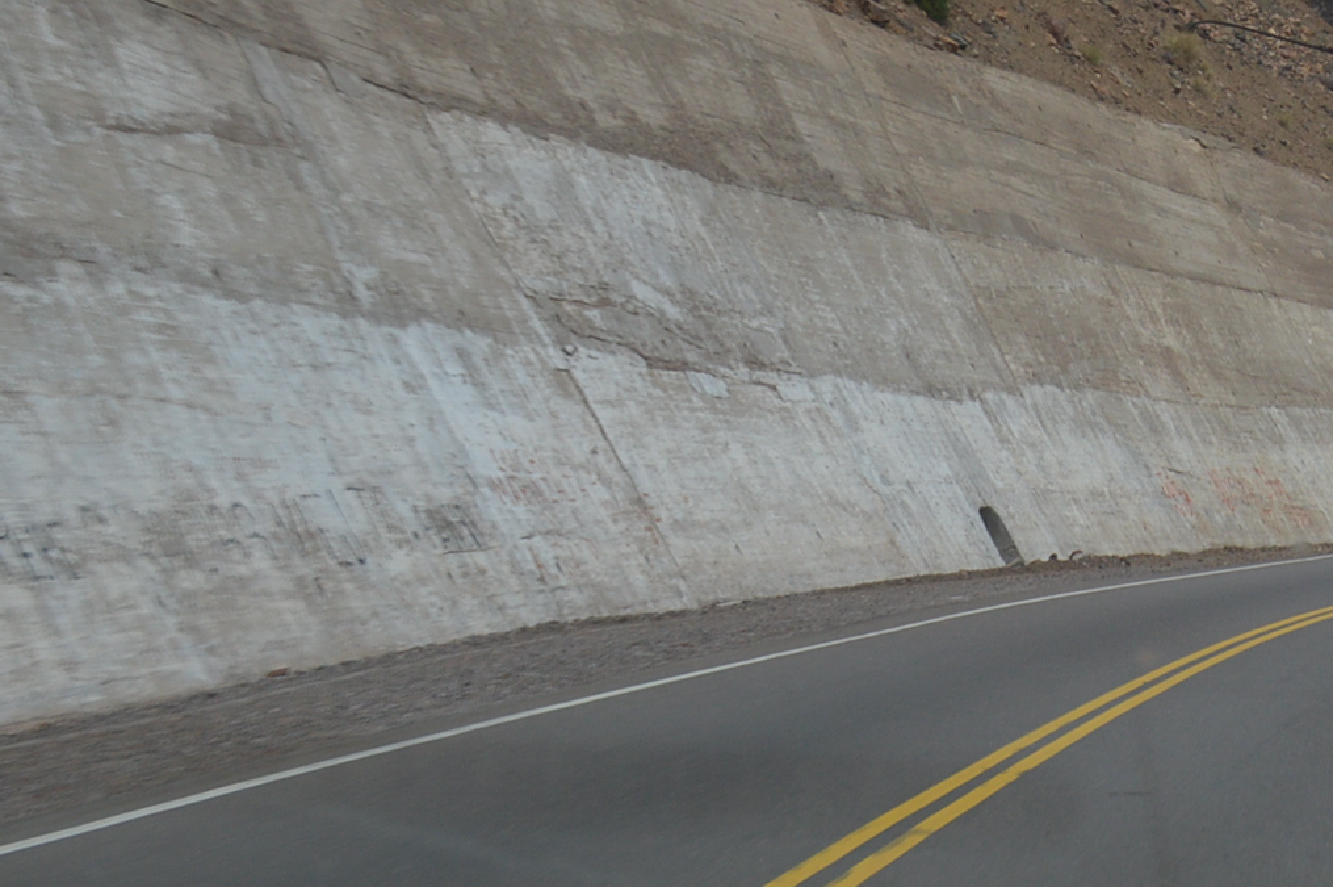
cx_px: 1585
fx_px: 2960
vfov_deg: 16.4
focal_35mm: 80
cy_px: -129
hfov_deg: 23.3
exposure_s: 1/125
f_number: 5.6
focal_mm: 18
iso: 160
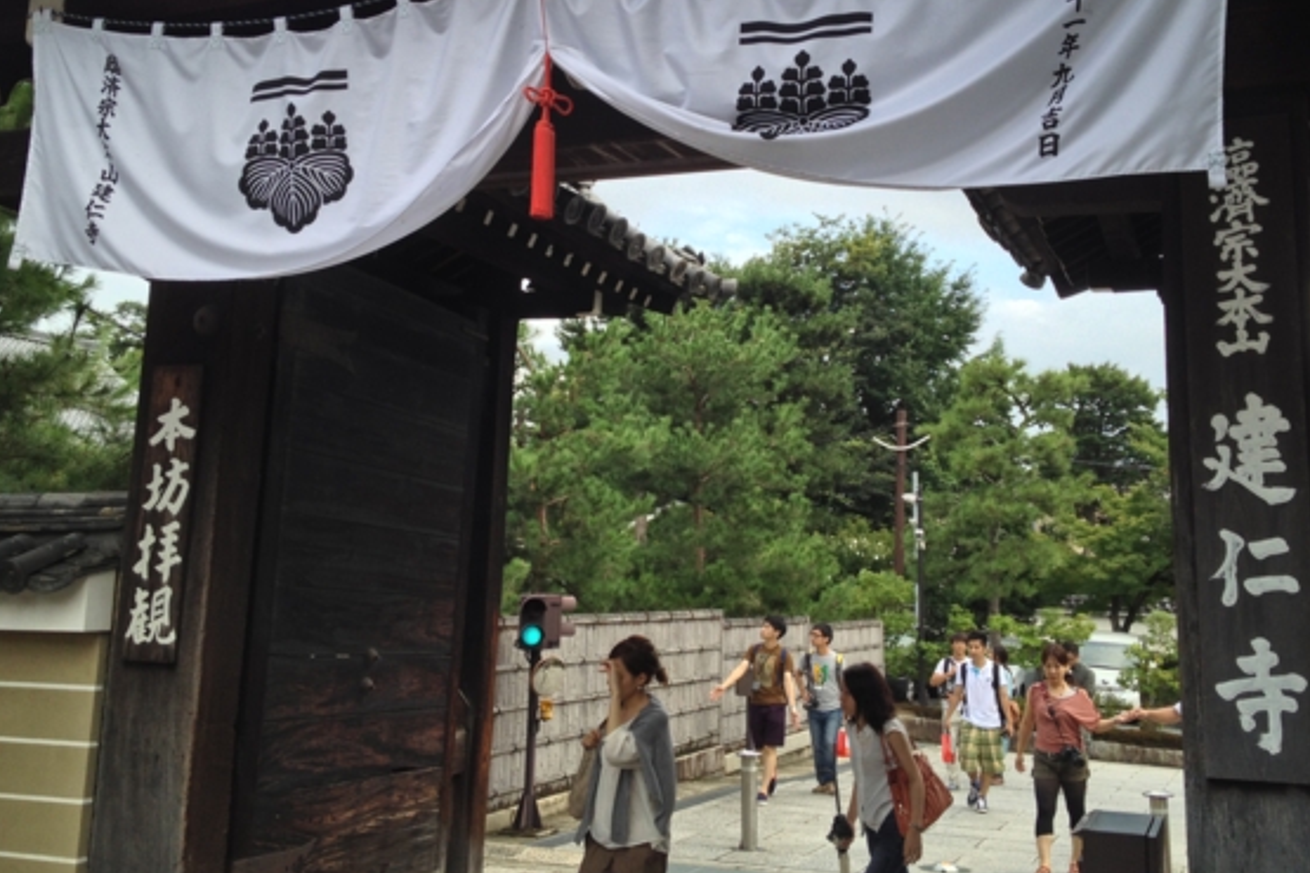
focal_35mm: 42
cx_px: 668
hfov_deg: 46.4
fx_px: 1528
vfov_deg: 31.8
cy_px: 356
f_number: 2.4
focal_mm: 4.28
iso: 50
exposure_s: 1/223
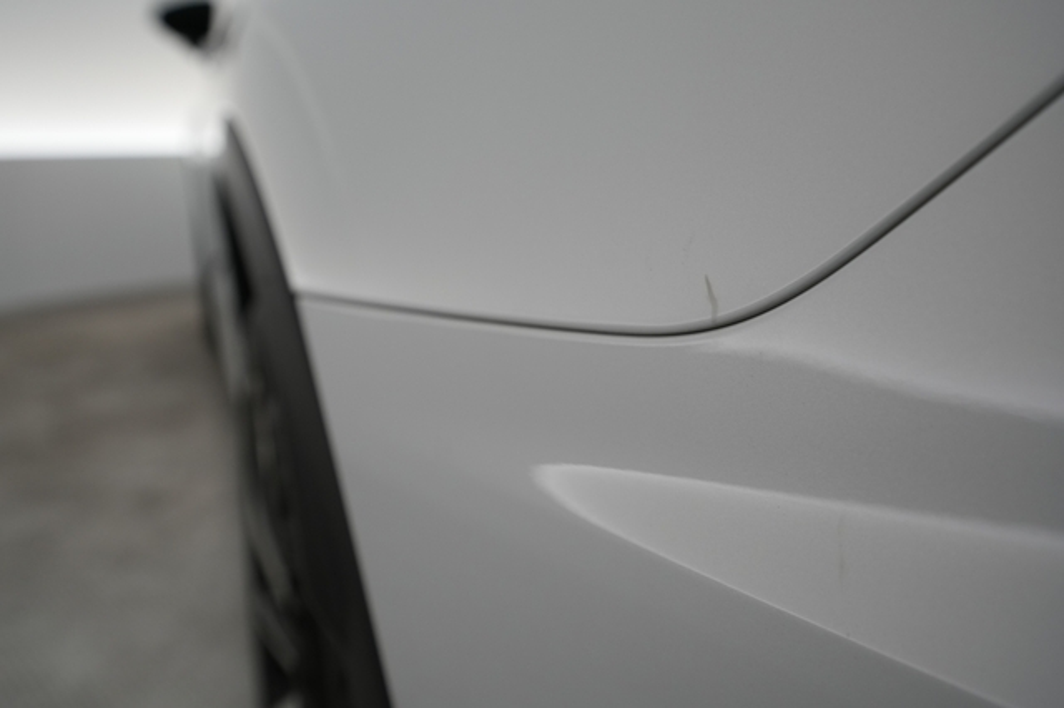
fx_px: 827
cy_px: 354
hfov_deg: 65.5
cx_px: 532
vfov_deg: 46.4
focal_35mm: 28
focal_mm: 28
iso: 1000
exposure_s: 1/100
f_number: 4.5
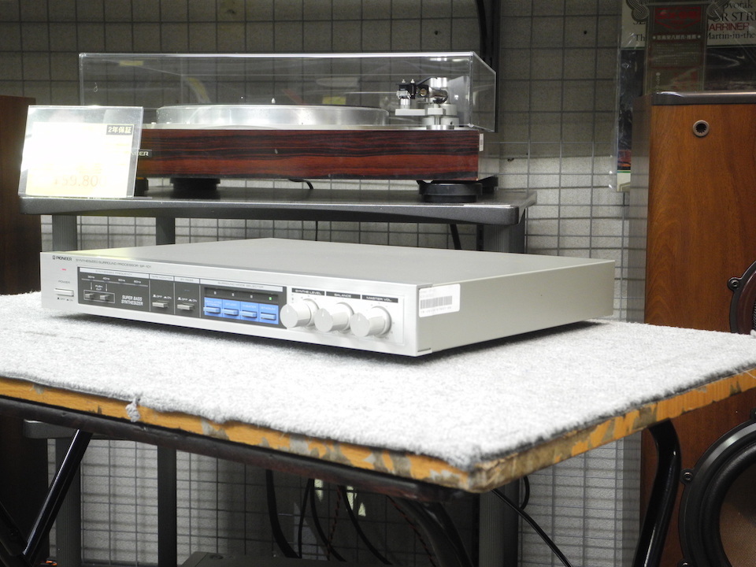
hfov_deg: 34.9
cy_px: 284
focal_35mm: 55
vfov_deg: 26.6
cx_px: 378
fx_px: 1201
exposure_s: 1/20.7
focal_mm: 11.8
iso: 400
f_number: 3.5
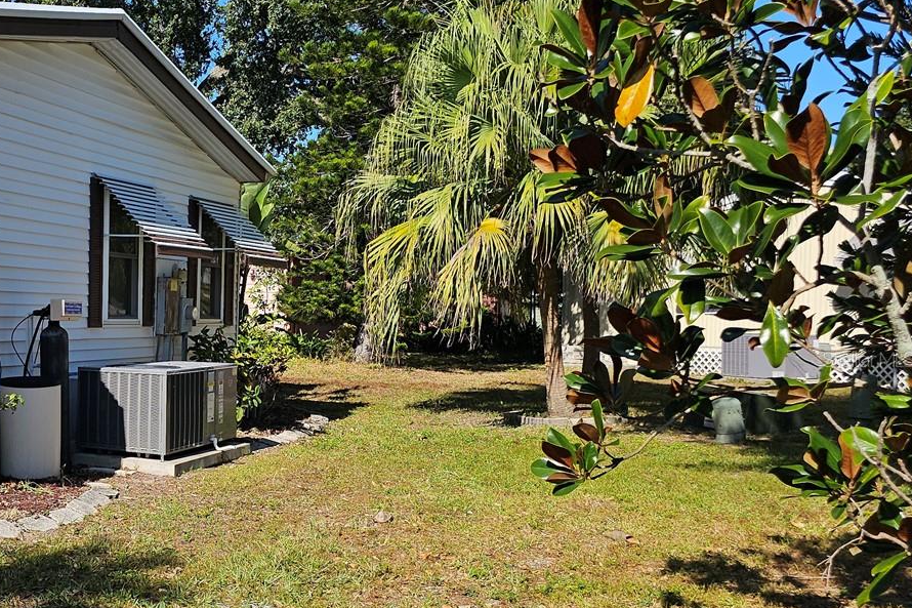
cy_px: 359
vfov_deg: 31.1
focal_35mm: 43
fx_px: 1089
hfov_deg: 41.9
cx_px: 99
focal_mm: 6.3
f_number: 1.7
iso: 10
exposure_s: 1/705
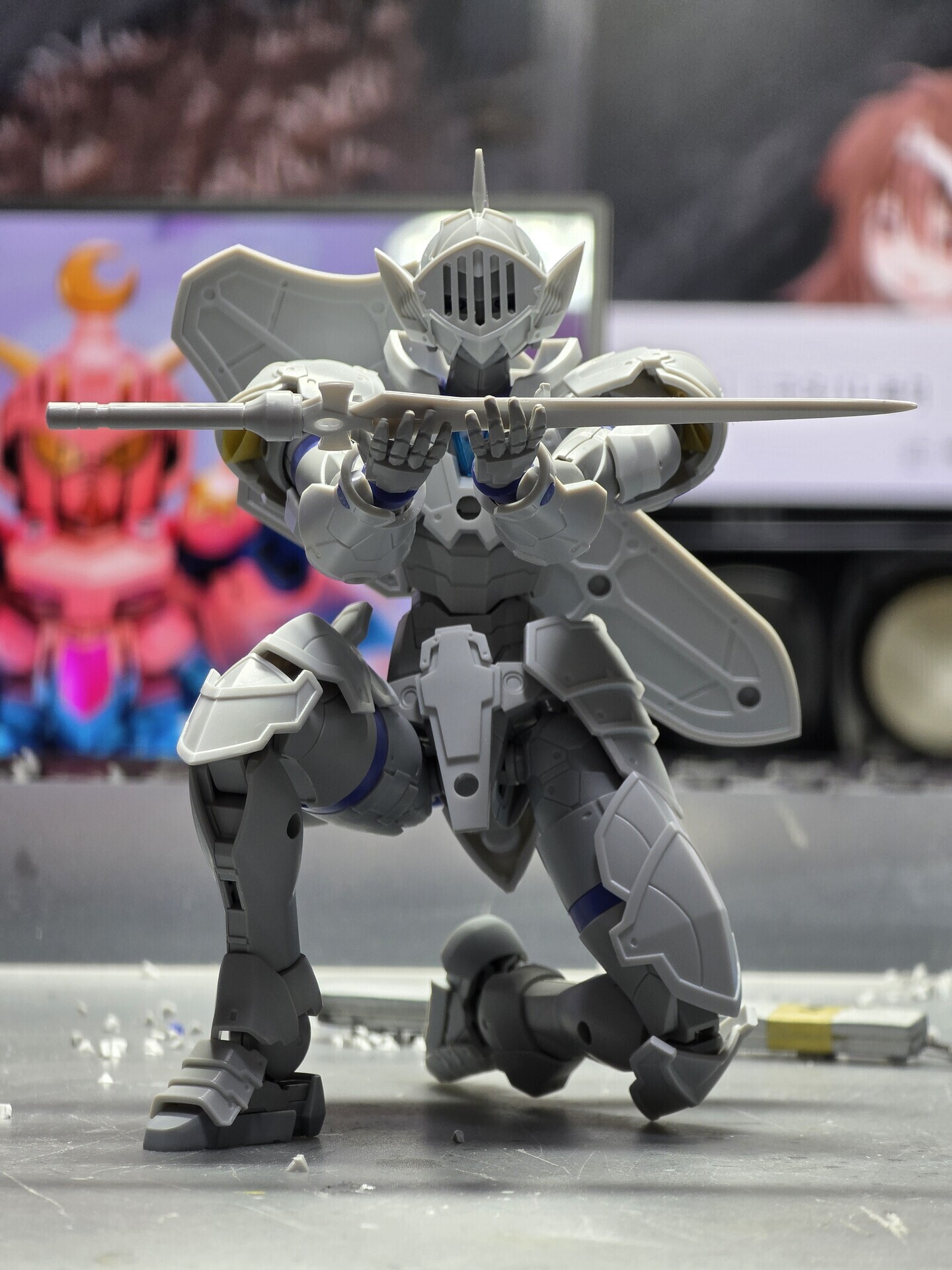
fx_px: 4217
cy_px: 635
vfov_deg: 17.1
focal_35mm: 115
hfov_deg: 12.9
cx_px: 476
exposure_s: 1/100
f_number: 3.4
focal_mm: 18.6
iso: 250
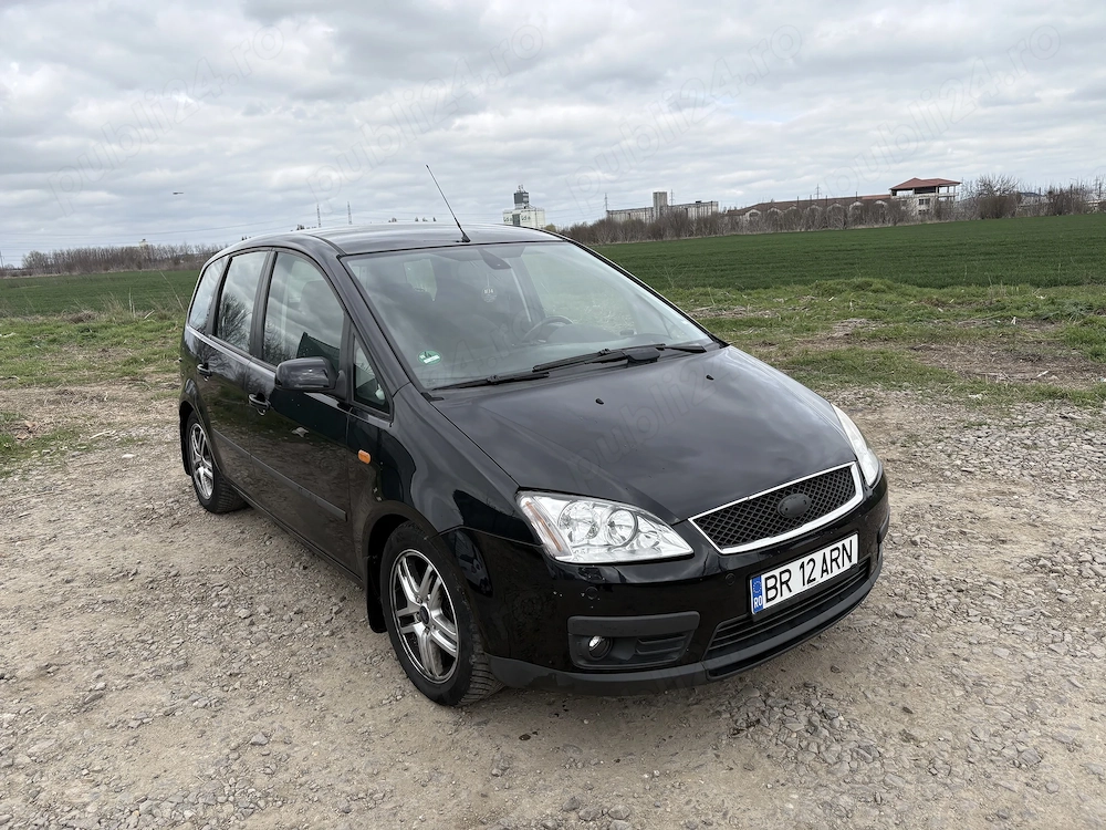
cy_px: 415
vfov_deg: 53.1
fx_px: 831
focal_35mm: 26
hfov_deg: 67.3
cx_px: 553
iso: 50
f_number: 1.6
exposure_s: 1/2364
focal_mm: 5.96
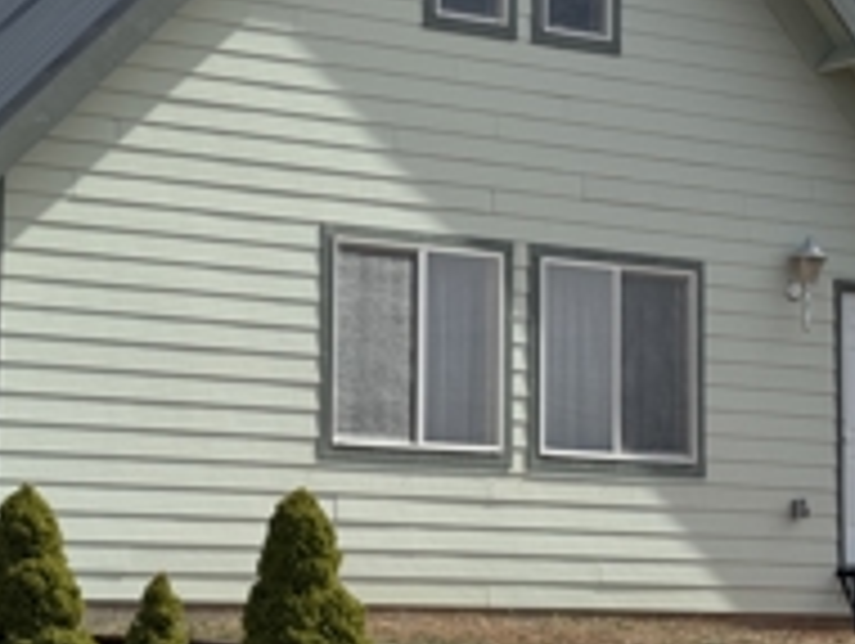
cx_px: 220
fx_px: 2498
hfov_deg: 19.3
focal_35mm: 101
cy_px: 216
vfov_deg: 14.7
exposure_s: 1/7092
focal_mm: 6.76
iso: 64
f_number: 1.78
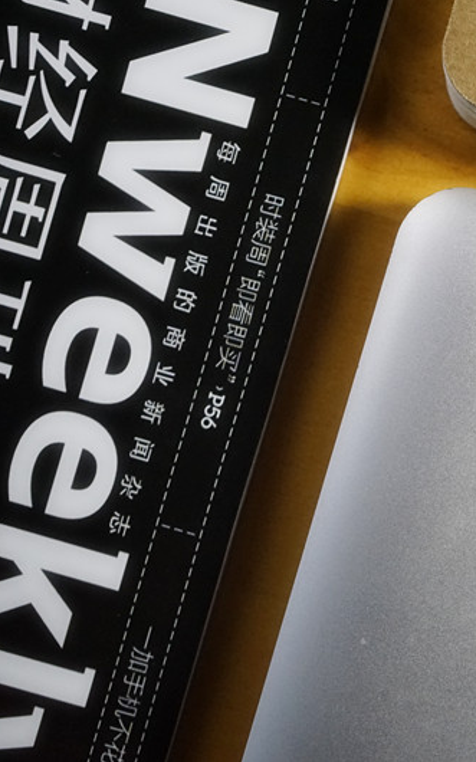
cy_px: 380
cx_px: 536
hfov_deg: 15.3
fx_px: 1724
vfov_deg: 24.9
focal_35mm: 83
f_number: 5
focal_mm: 54
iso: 4000
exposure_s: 1/800
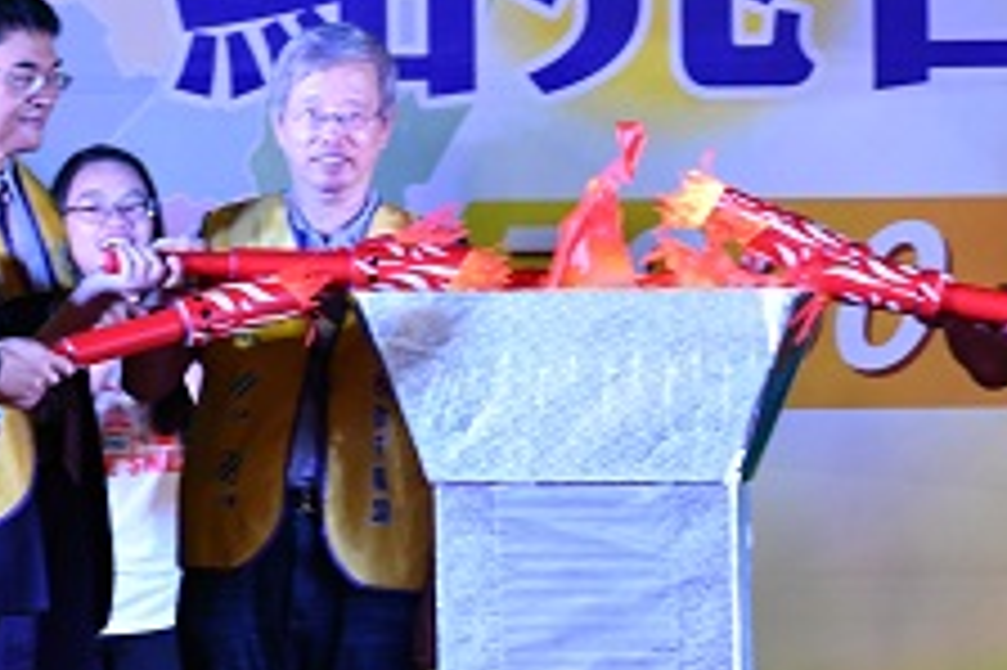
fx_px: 20236
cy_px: 274
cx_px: 634
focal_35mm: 724
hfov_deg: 2.9
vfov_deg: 1.9
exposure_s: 1/125
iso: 2200
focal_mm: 270
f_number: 5.6
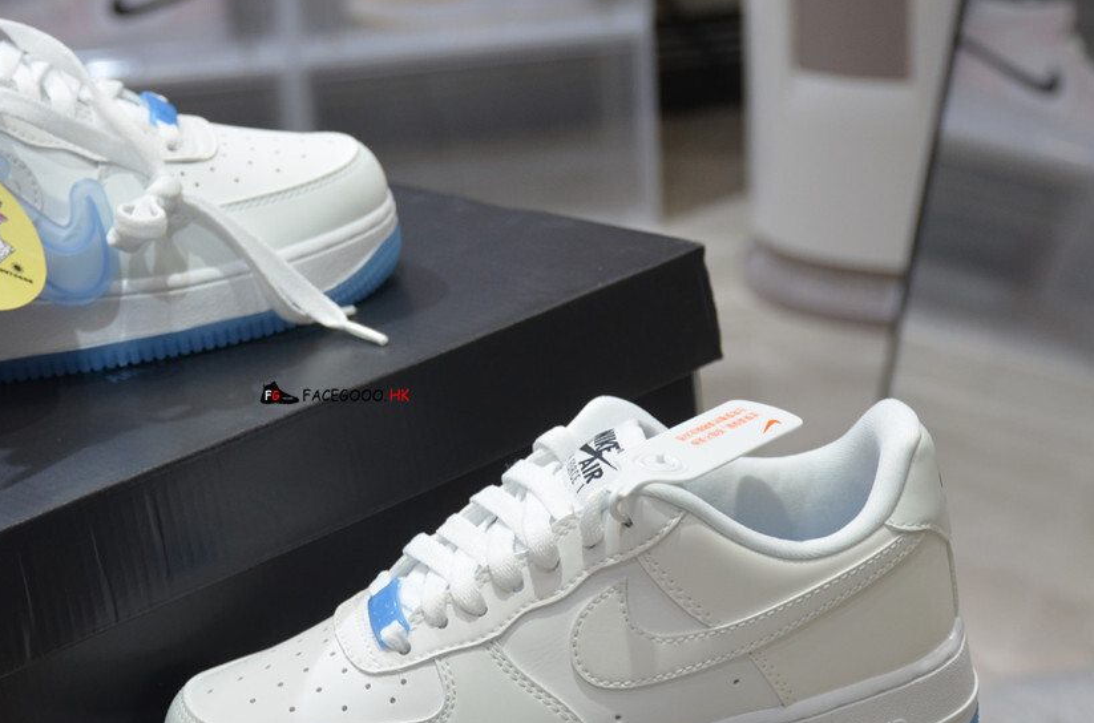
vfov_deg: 13.0
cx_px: 342
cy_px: 392
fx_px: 3182
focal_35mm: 105
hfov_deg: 19.4
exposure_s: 1/125
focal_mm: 48
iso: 320
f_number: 5.6
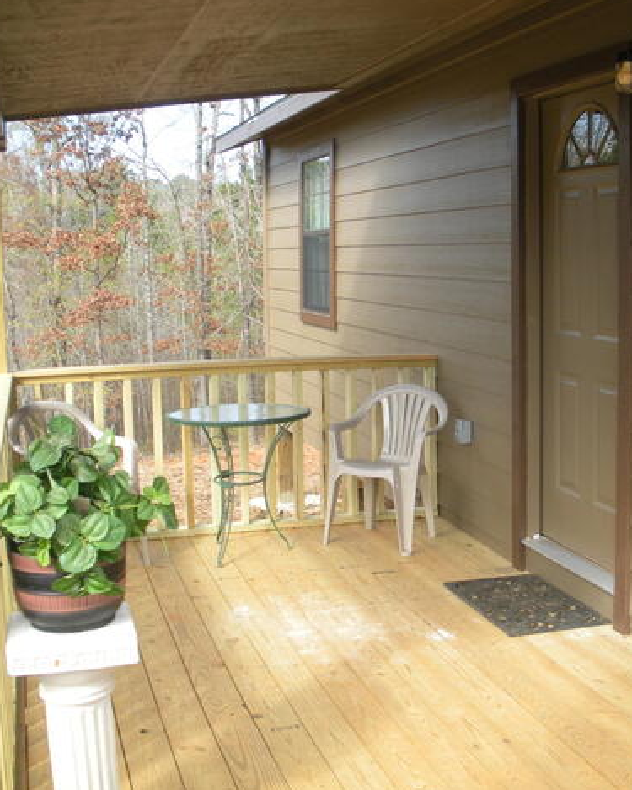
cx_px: 465
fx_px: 1123
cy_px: 394
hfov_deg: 31.0
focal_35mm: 48
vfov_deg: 38.8
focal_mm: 6.3
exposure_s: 1/187
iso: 88
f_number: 3.5
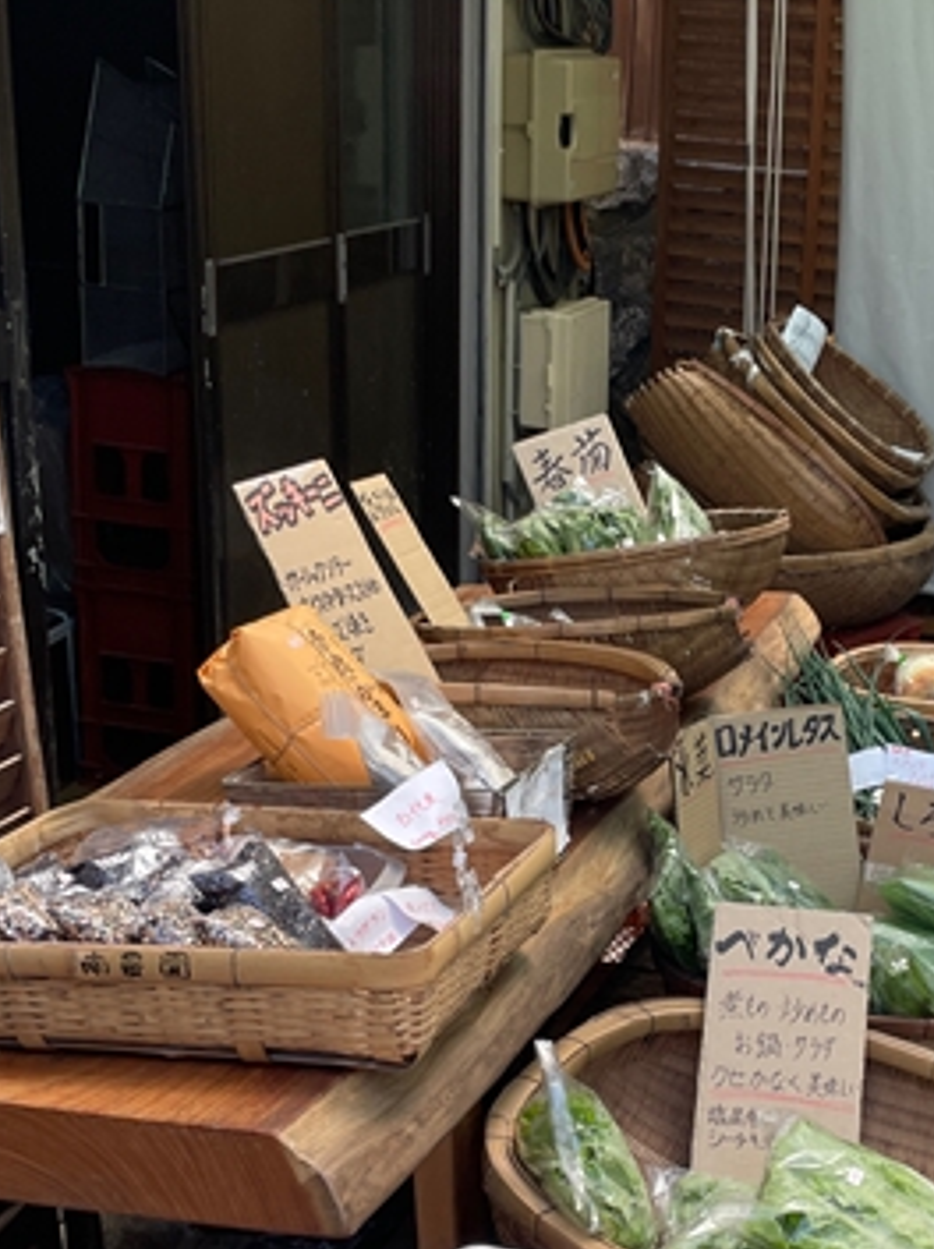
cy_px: 824
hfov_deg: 24.4
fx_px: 2126
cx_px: 729
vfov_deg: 32.5
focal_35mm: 59
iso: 32
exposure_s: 1/421
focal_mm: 4.2
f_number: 1.6
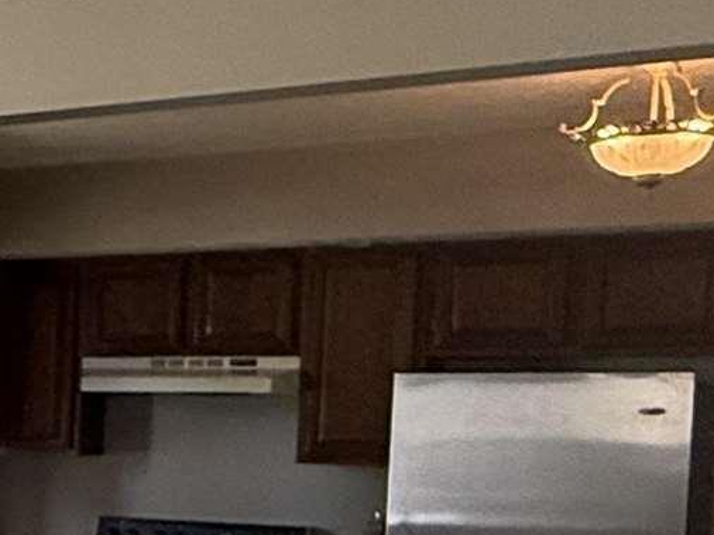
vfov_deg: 17.0
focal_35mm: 85
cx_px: -632
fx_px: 1752
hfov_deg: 17.7
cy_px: 510
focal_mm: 2.22
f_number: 2.2
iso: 200
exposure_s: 1/120
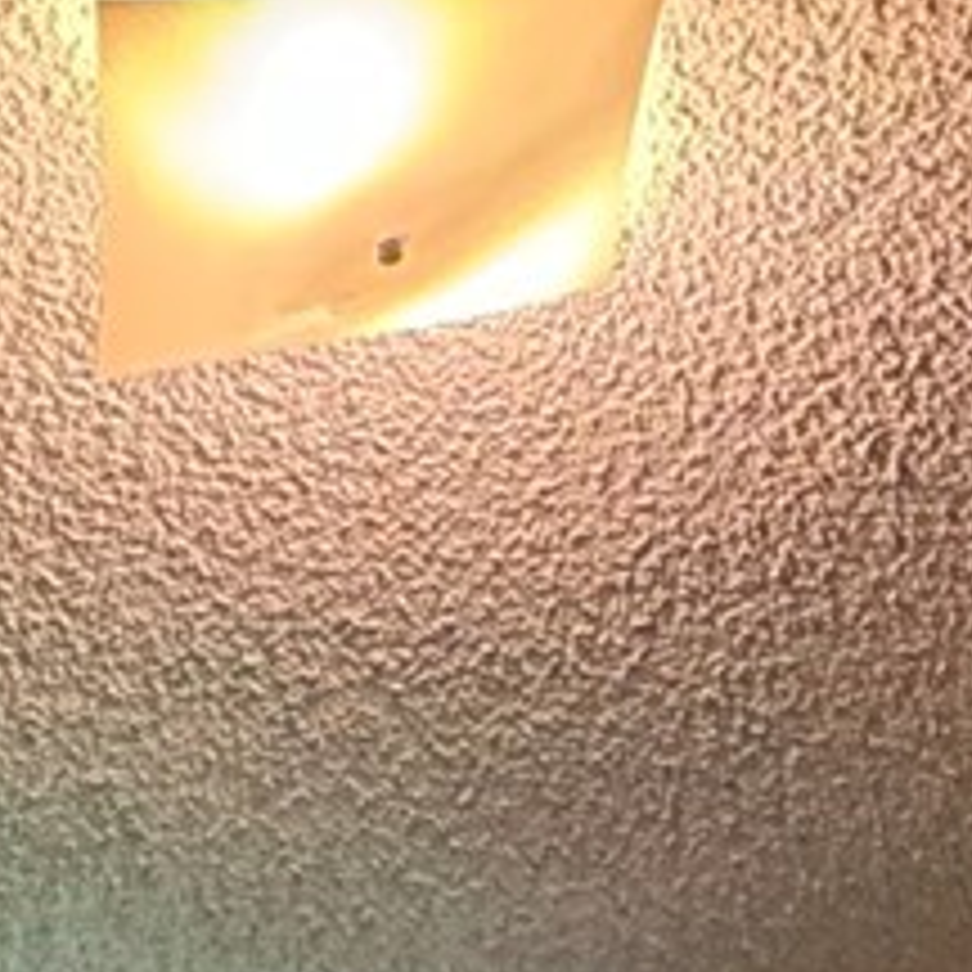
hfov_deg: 15.8
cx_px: 302
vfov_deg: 11.0
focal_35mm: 110
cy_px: 2830
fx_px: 3495
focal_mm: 2.22
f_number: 2.2
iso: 320
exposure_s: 1/60
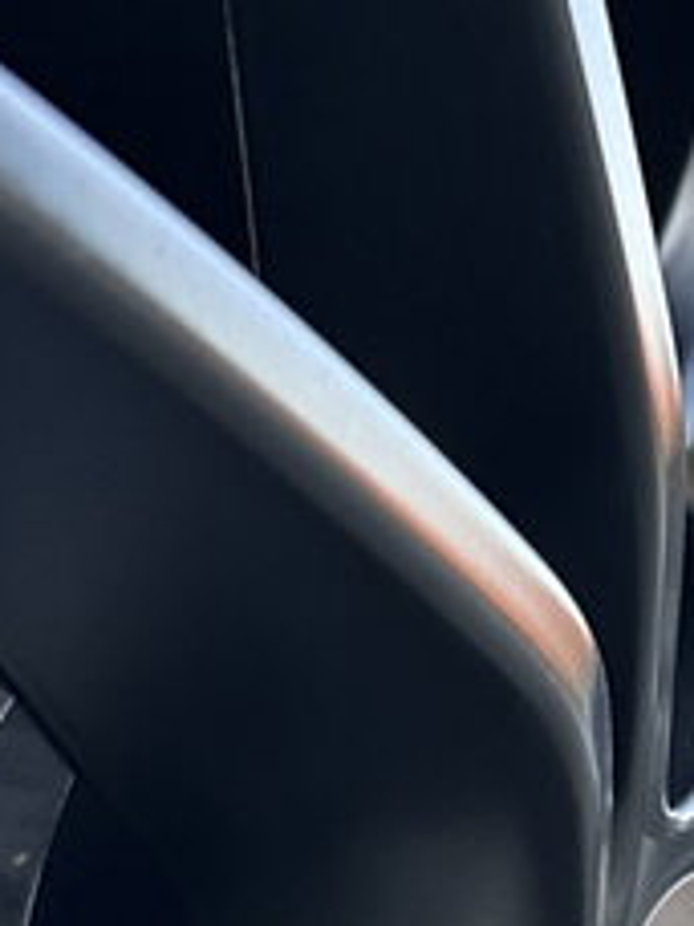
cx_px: 994
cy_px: 1170
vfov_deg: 17.2
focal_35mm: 108
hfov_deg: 13.1
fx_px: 2887
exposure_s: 1/121
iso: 200
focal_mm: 6.86
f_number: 1.78
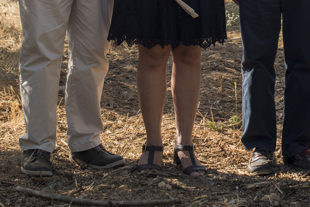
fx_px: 1404
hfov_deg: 12.5
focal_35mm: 163
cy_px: -117
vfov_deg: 8.2
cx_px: 281
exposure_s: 1/400
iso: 100
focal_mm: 50
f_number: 5
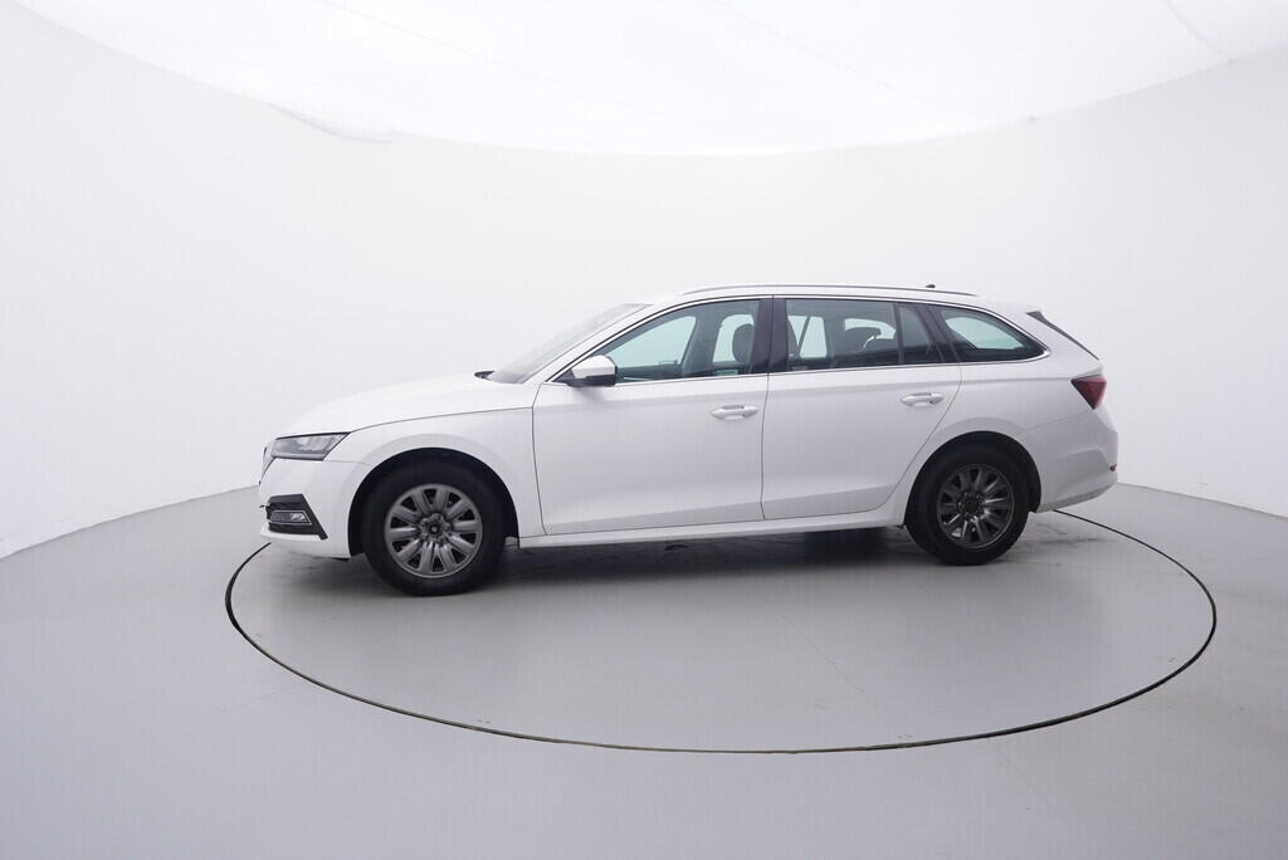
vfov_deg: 56.2
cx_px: 644
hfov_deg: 77.3
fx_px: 805
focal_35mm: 22
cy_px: 430
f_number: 5
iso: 200
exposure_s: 1/80
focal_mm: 15
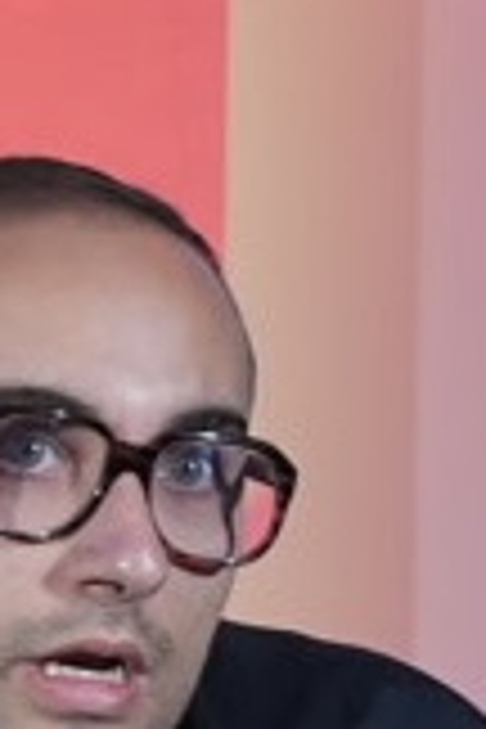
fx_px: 17596
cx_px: 11
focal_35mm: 869
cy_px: 846
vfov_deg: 2.4
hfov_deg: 1.6
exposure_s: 1/125
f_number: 2.8
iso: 500
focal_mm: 136
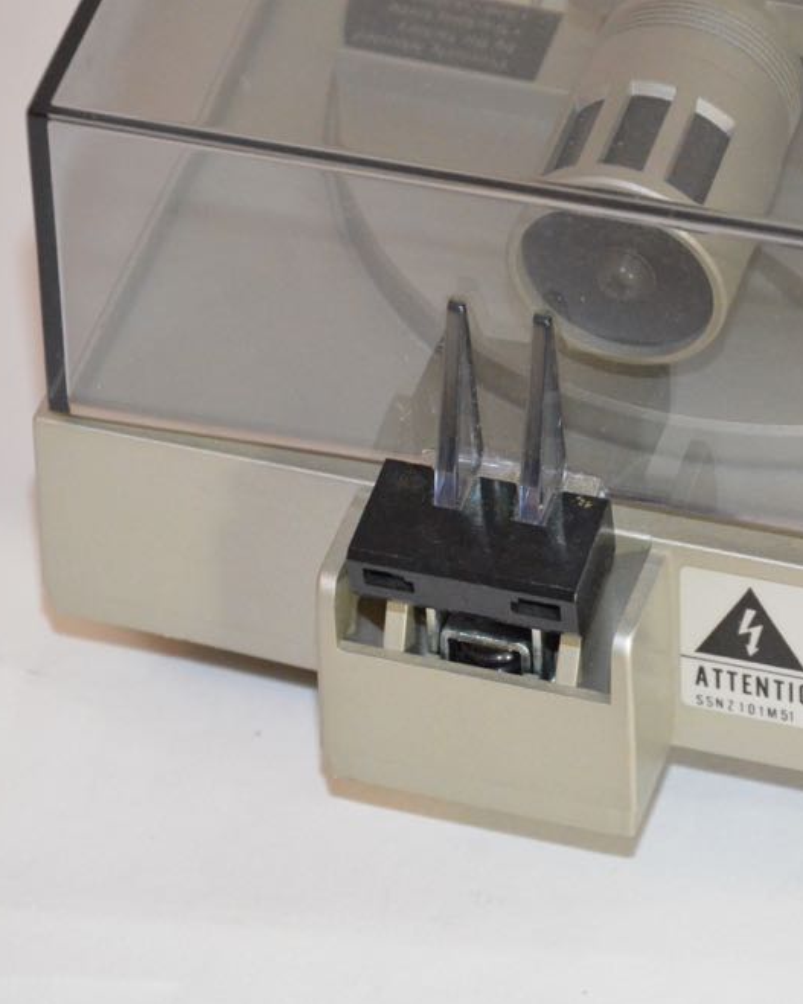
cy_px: 503
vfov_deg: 8.6
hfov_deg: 6.9
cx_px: 599
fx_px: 6647
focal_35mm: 224
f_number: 7.1
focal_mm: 105
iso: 4500
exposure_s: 1/125
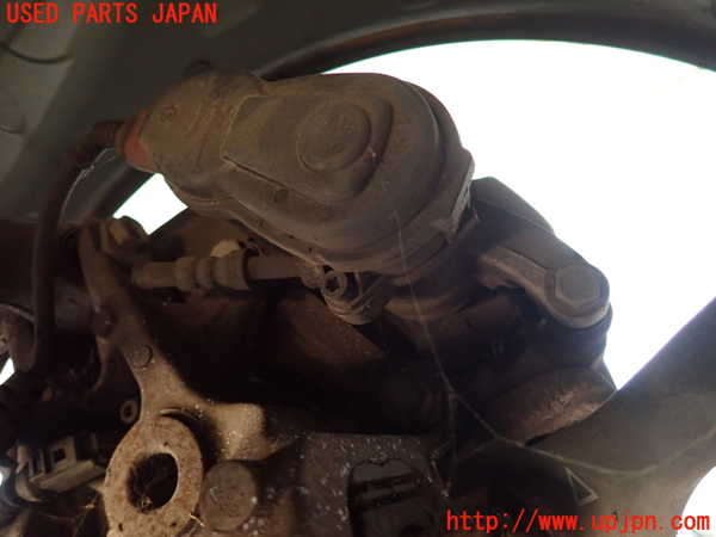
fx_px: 517
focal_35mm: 25
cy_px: 268
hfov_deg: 69.4
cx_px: 358
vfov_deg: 54.9
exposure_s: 1/30
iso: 640
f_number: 2
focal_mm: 4.5
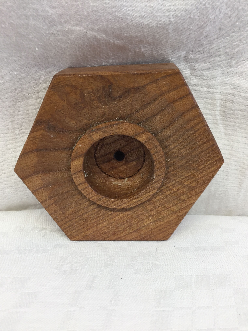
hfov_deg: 48.2
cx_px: 124
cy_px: 166
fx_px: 277
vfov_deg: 61.7
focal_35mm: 29
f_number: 2.2
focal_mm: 4.15
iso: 50
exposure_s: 1/100
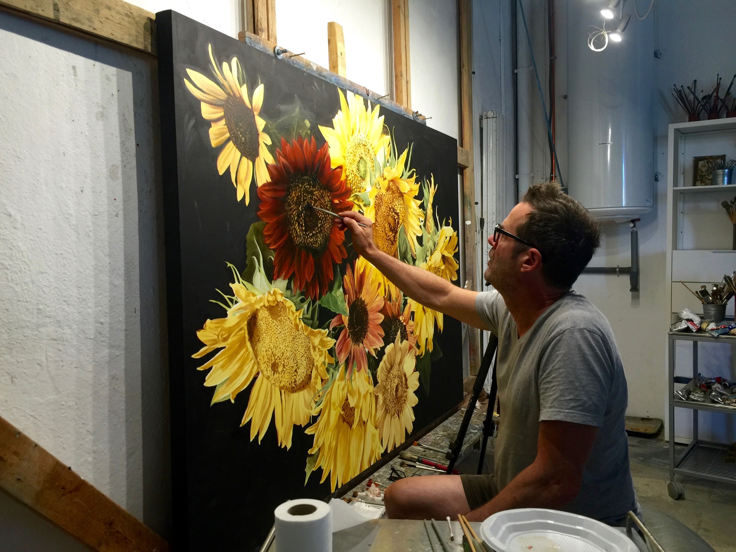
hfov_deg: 61.7
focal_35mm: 29
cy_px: 276
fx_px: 617
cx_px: 368
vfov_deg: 48.2
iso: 40
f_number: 2.2
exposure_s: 1/17
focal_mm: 4.15
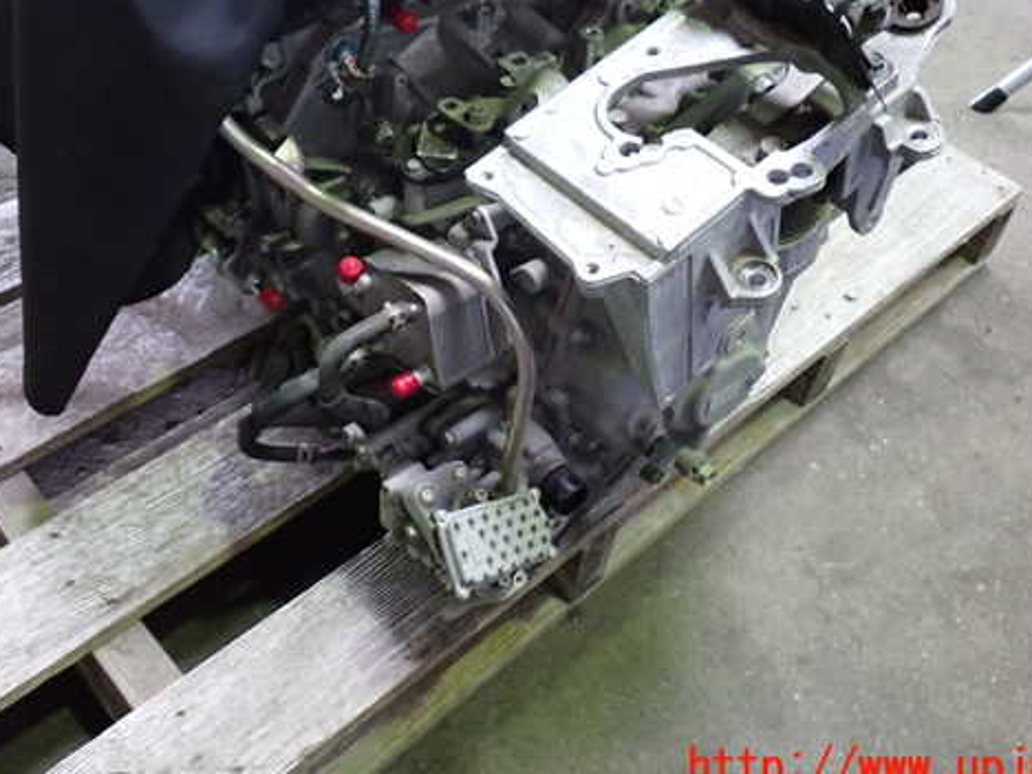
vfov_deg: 35.0
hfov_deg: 45.8
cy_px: 300
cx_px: 525
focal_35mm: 41
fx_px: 1222
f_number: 2.4
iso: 500
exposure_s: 1/30
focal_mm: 5.79
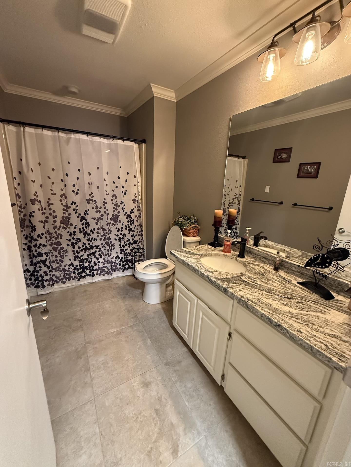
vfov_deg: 102.1
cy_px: 234
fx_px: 189
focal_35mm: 14
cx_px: 176
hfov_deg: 85.7
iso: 640
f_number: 2.2
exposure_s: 1/60
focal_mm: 2.22
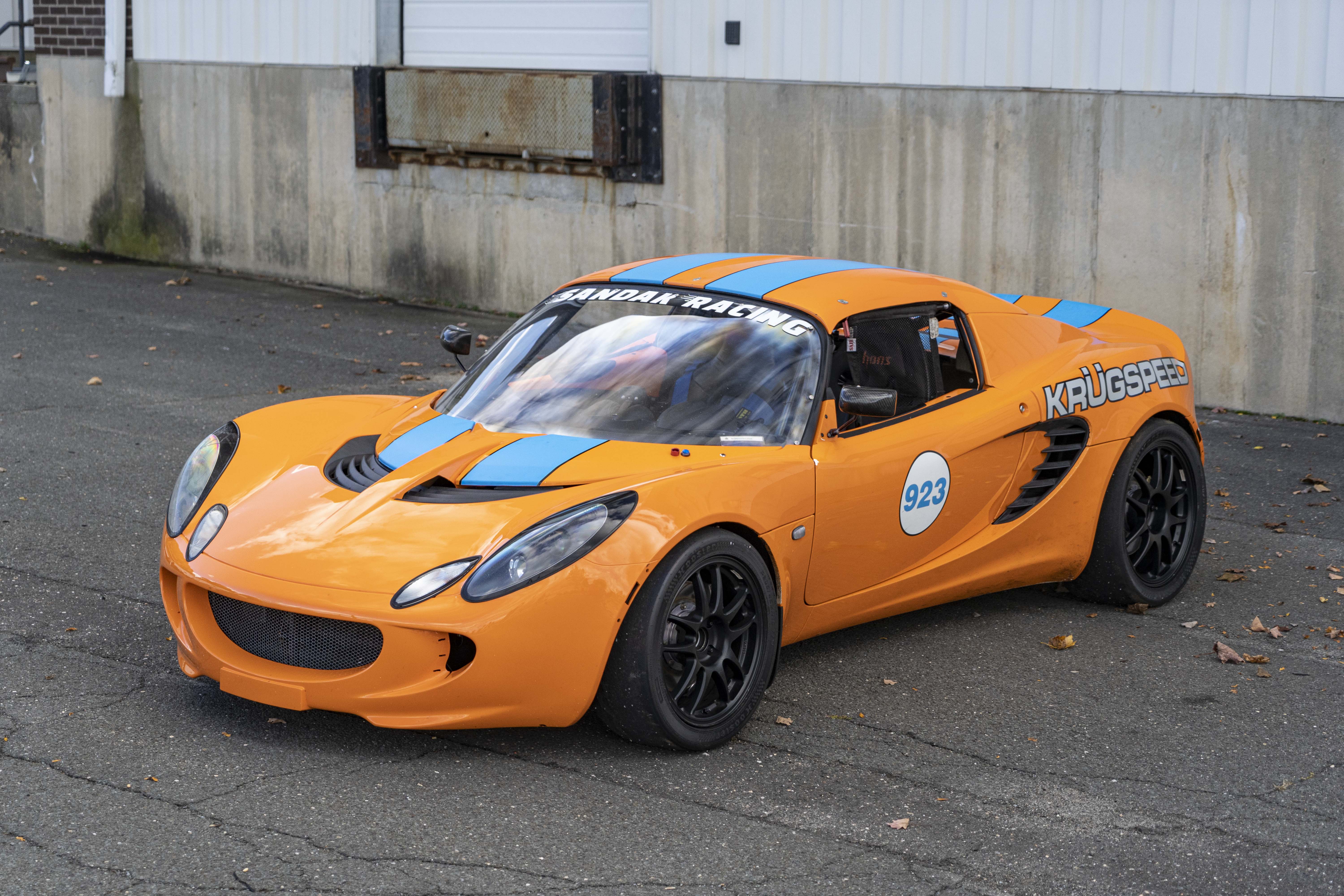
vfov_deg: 19.5
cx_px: 672
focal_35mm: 70
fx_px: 2613
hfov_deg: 28.8
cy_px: 448
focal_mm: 70
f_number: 5
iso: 800
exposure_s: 1/500
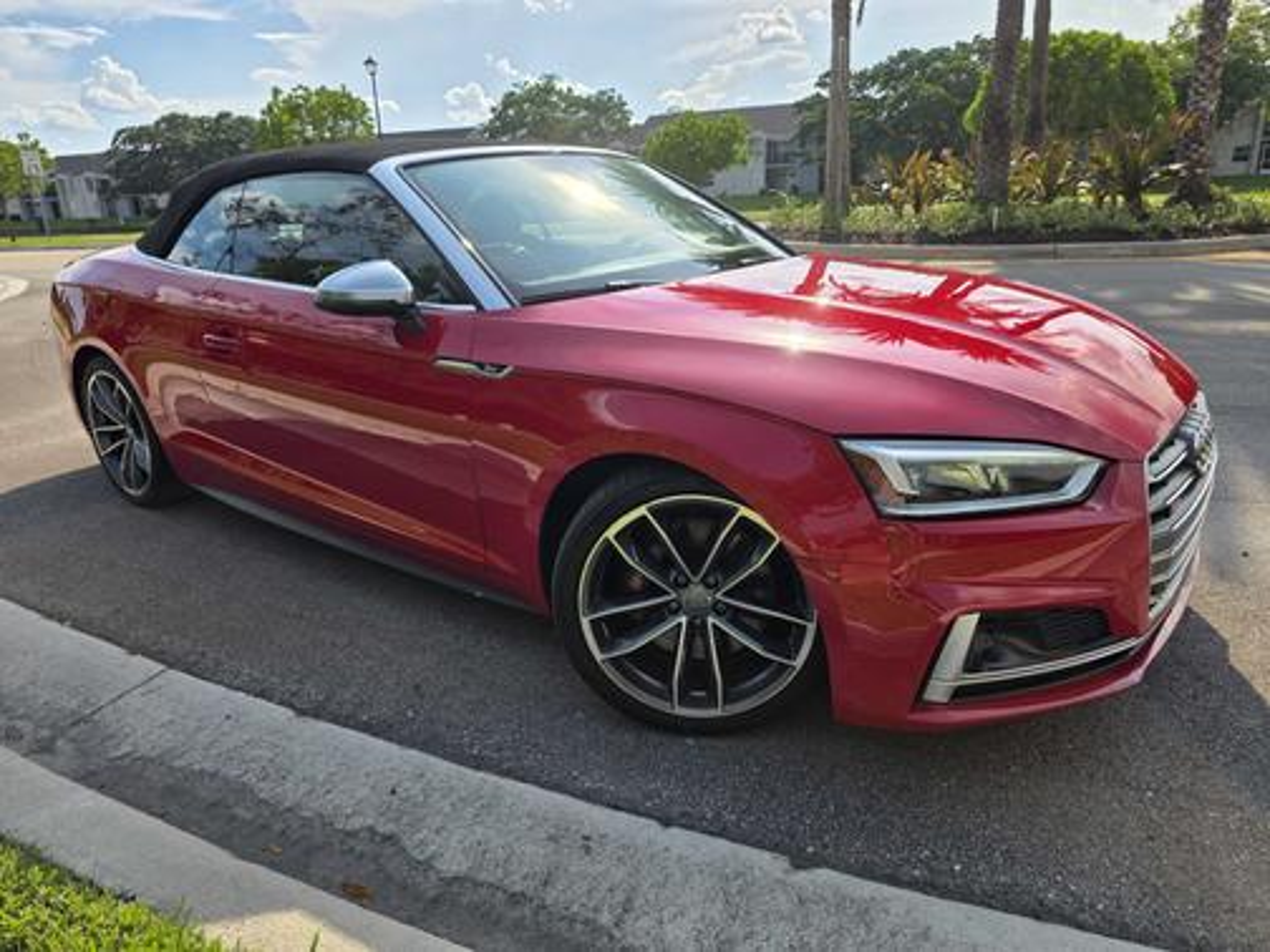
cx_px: 635
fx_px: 844
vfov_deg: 58.9
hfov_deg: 73.9
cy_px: 476
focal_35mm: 23
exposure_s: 1/6574
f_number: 1.7
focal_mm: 6.3
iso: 80
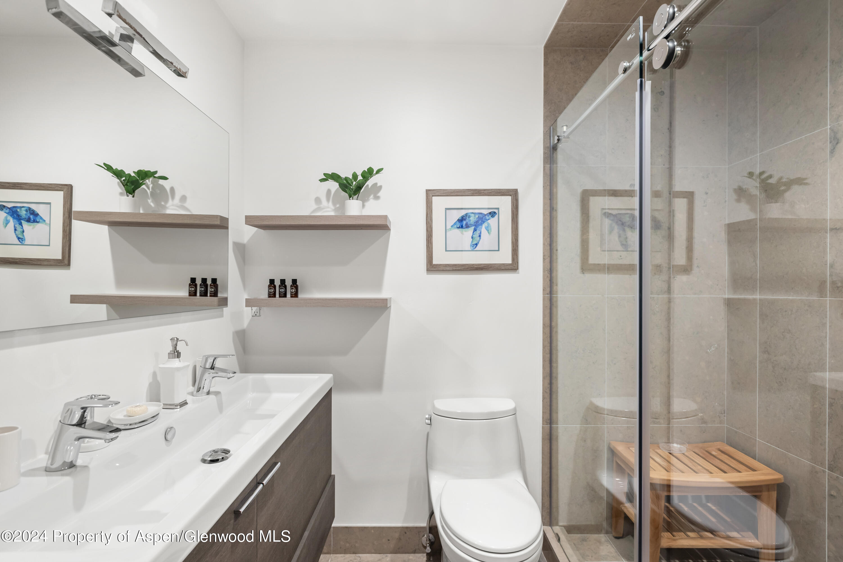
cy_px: 281
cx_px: 422
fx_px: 445
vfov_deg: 64.6
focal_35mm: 19
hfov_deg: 86.9
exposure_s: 1/8
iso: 320
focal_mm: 19
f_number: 7.1
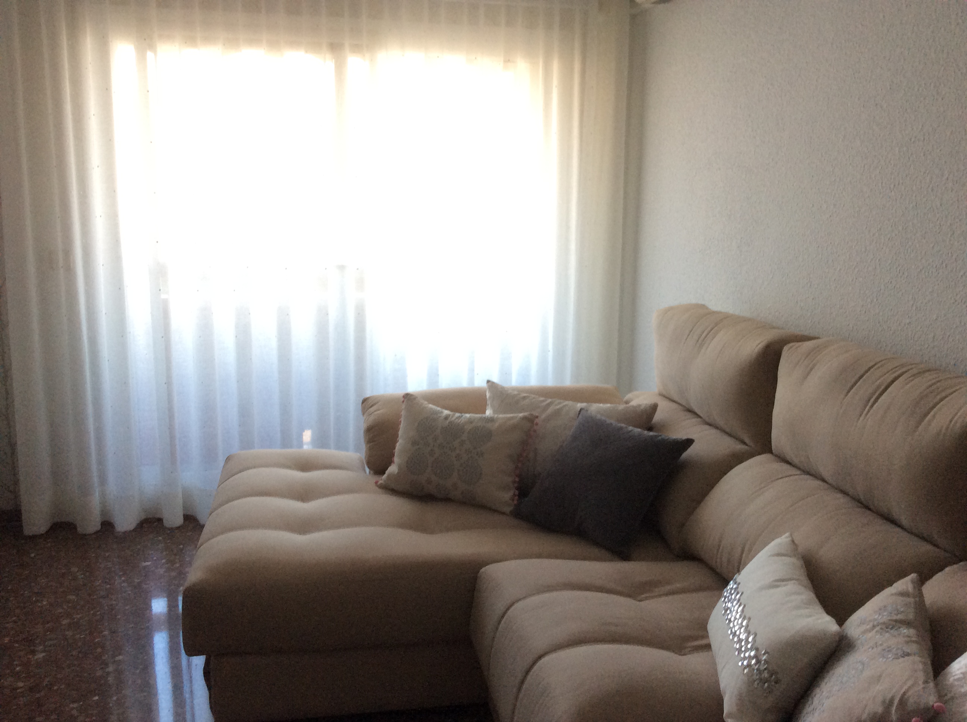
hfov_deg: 56.9
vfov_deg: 44.1
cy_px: 361
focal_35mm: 32
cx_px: 484
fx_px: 893
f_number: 2.4
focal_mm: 3.3
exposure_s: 1/25
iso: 80
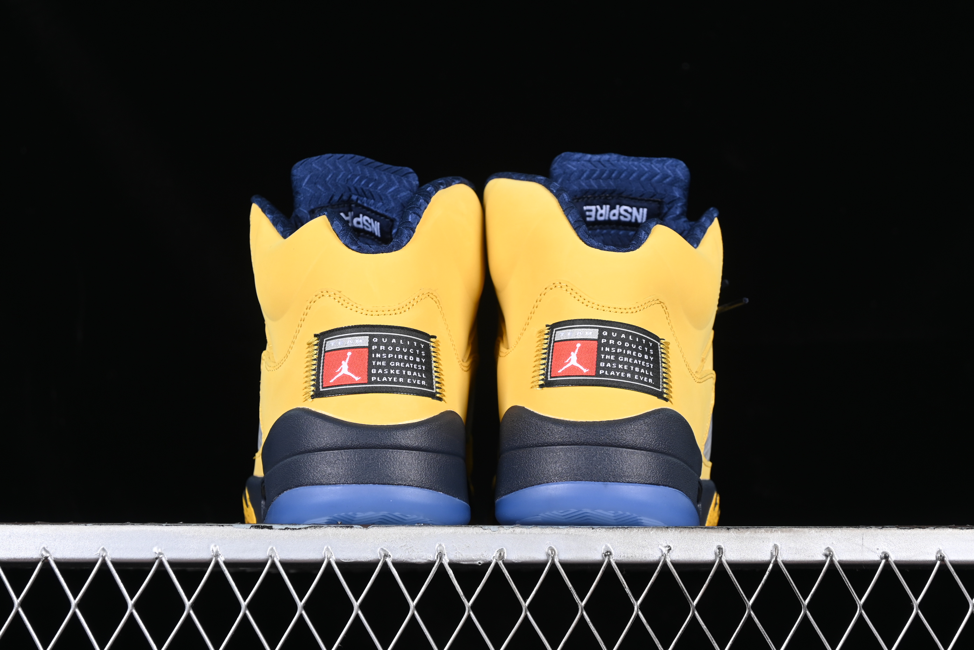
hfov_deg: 27.0
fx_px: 2029
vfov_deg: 18.2
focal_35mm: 75
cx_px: 487
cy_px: 325
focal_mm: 50
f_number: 6.3
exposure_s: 1/60
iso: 160
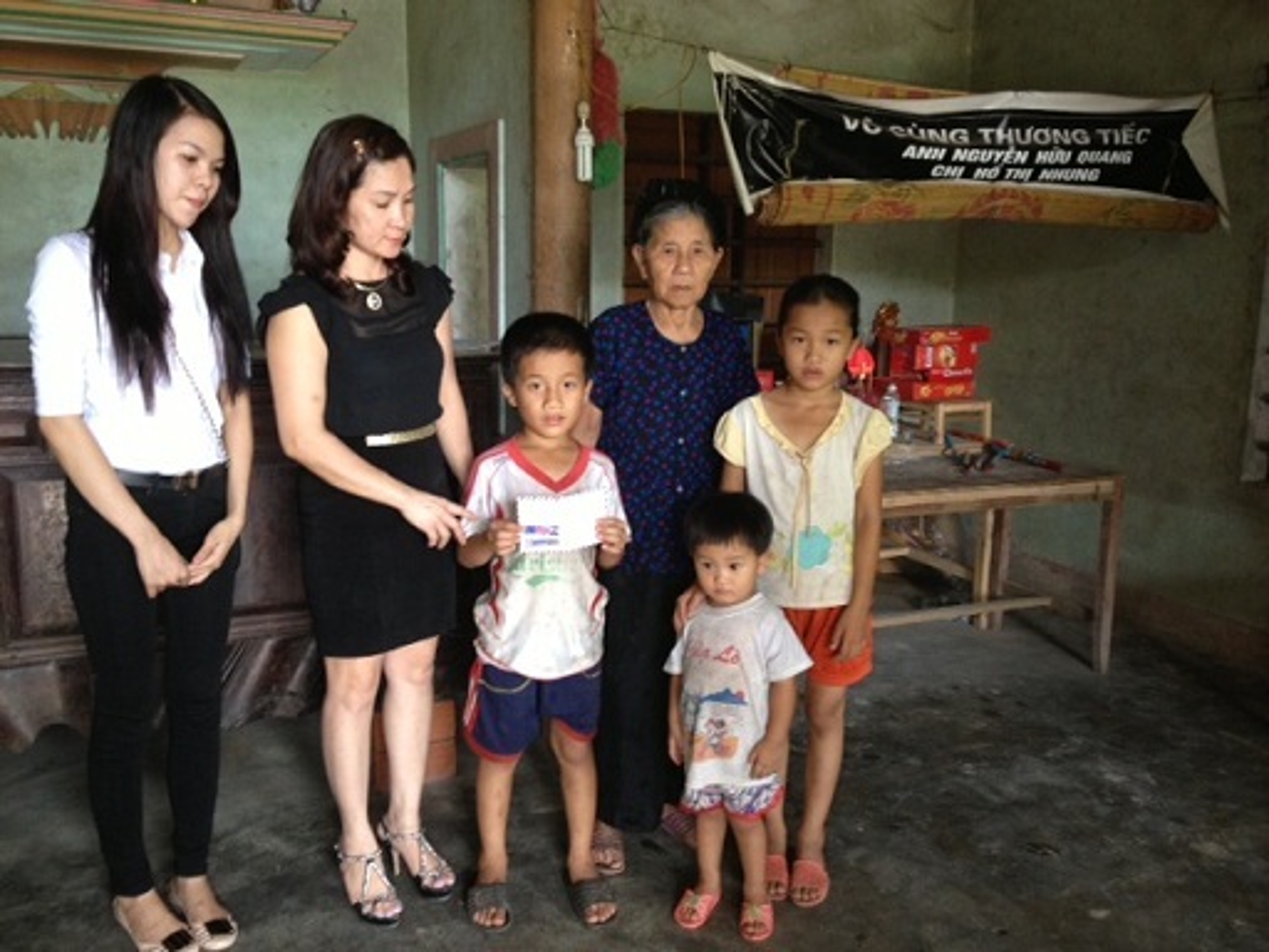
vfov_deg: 40.7
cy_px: 476
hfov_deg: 52.6
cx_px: 634
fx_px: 1283
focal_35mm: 35
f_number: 2.4
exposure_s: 1/20
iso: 125
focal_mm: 4.28
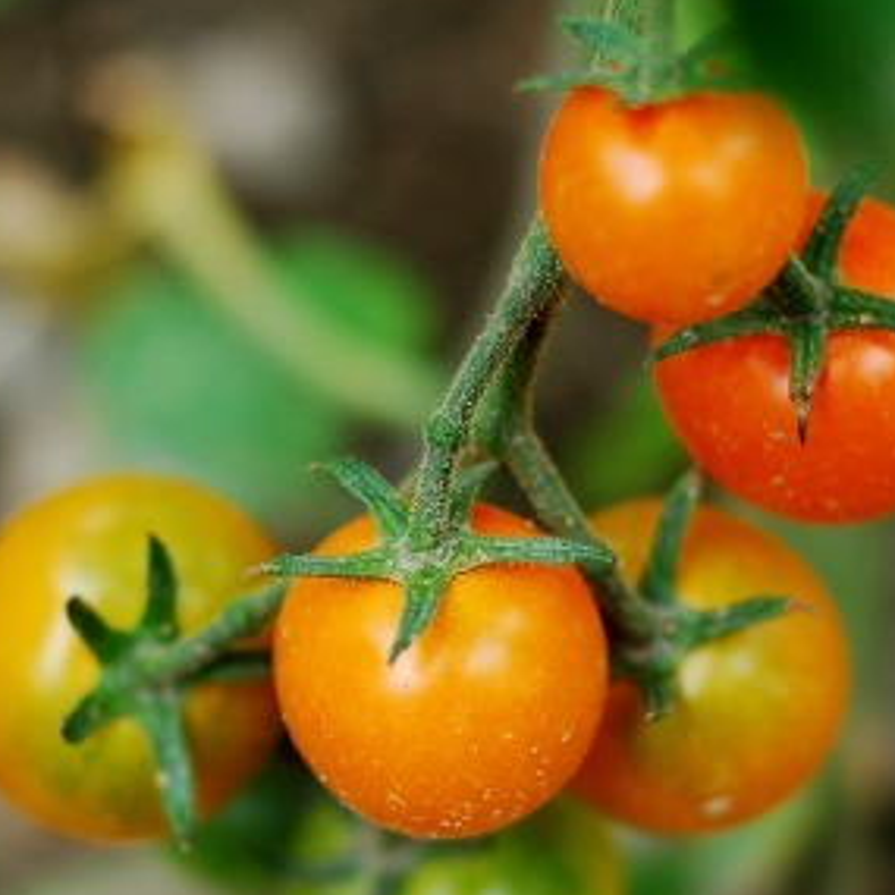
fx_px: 4037
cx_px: 327
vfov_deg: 12.6
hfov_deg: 12.6
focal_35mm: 138
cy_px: 581
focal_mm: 50
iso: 200
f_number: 2.8
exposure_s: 1/500
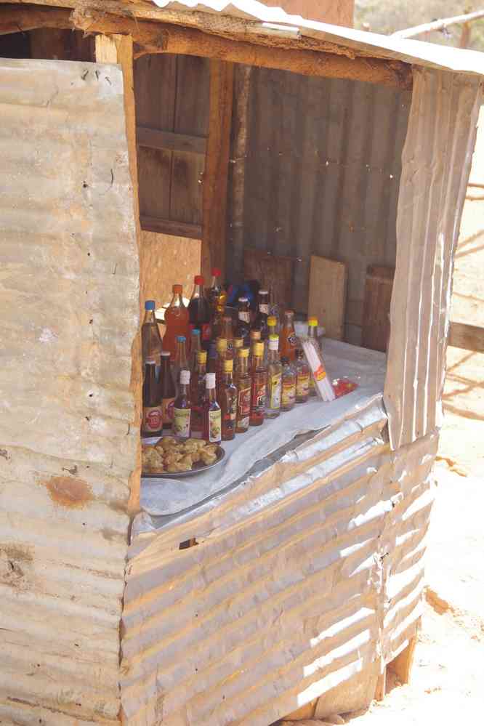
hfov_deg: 13.0
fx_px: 2117
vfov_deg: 19.5
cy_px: 363
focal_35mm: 105
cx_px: 242
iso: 400
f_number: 8
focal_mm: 70
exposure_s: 1/100
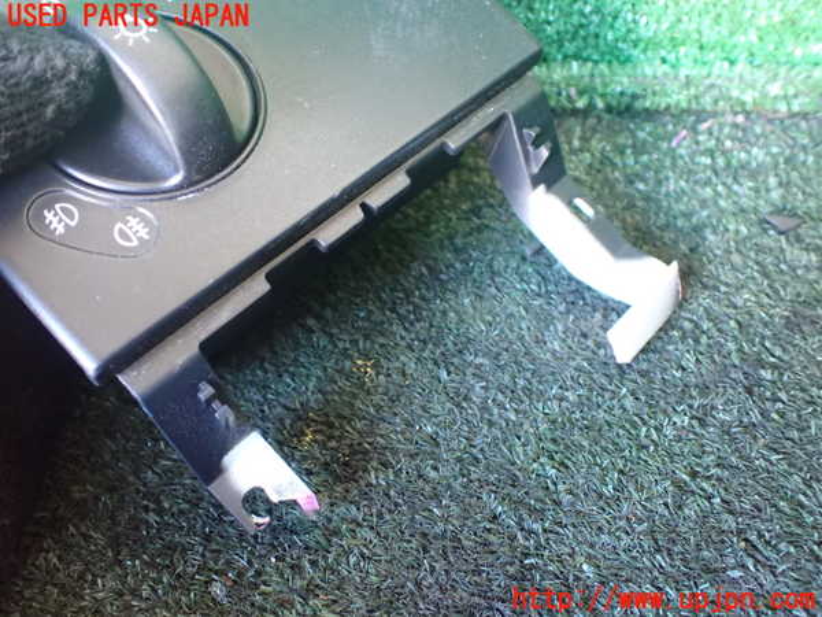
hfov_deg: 60.0
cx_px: 411
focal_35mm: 30
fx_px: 712
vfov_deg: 46.8
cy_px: 308
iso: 1250
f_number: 2.3
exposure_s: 1/30
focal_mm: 5.4
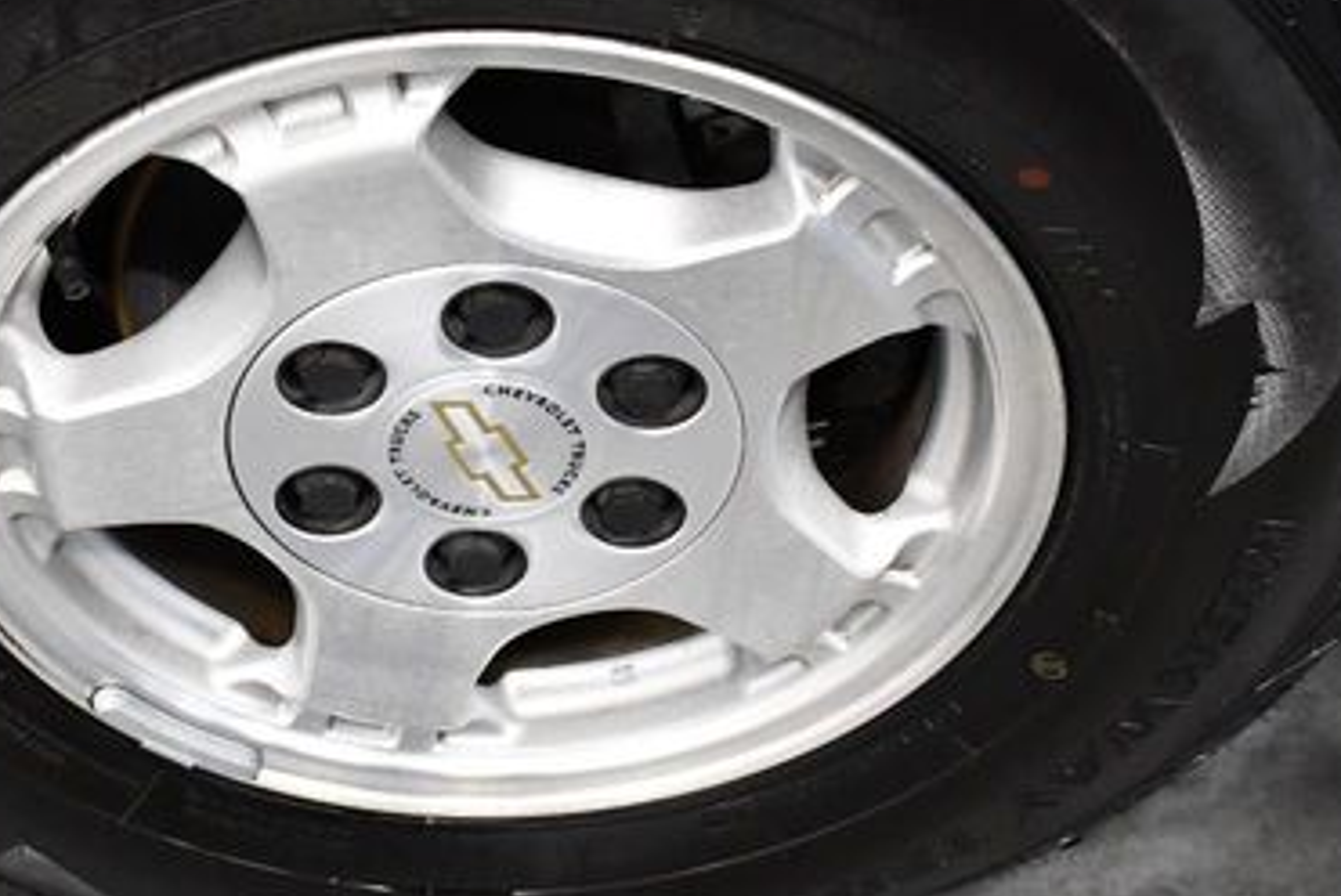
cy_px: 370
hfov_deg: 26.5
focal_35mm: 76
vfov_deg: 18.0
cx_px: 470
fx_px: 2833
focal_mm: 22
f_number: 3.8
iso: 2000
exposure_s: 1/125
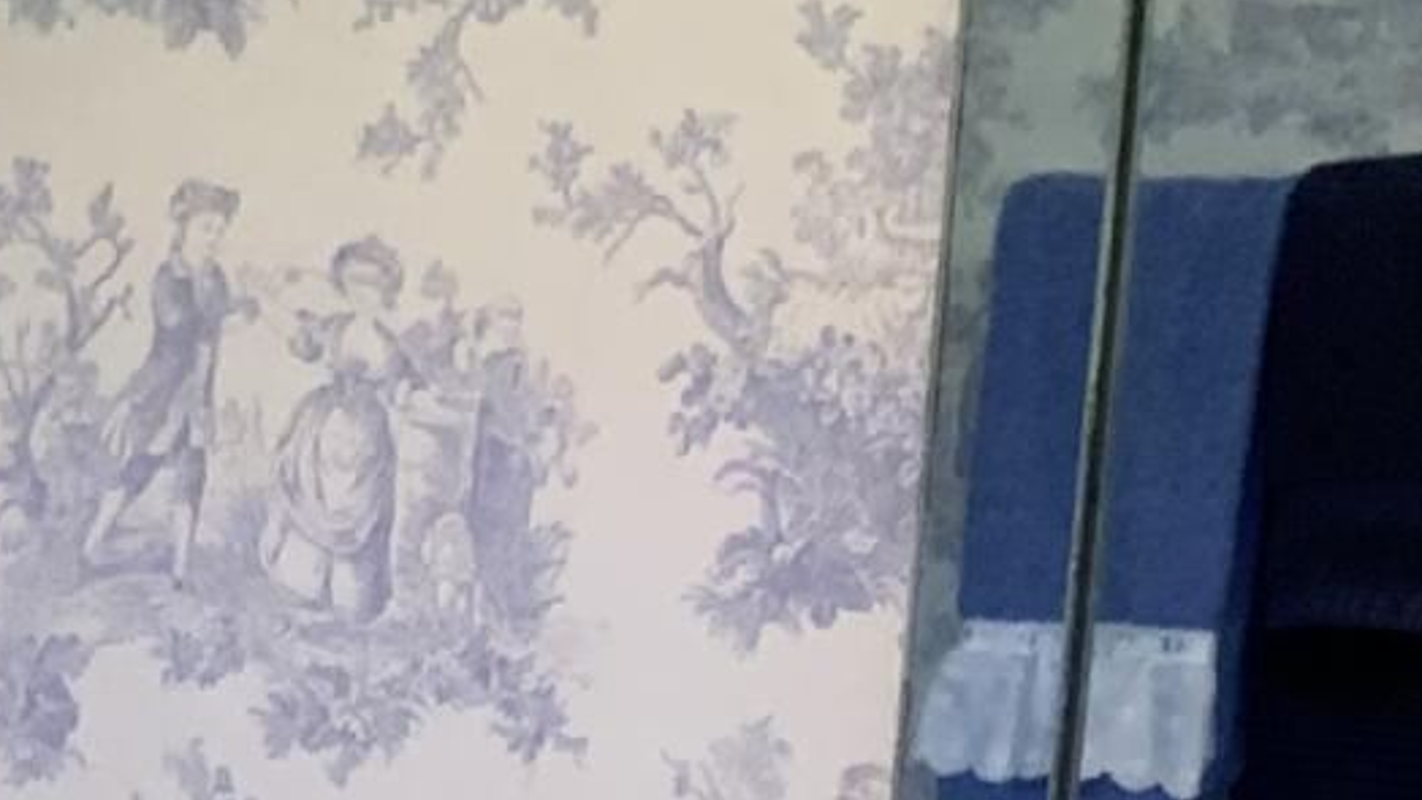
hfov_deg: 11.4
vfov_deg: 6.3
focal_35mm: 181
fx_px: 6826
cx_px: -741
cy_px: 2205
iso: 50
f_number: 1.8
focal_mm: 3
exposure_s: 1/60
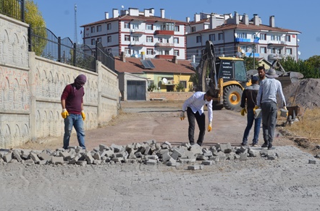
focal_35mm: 102
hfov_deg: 20.1
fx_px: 901
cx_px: 172
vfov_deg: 13.4
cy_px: 82
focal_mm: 55
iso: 100
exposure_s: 1/320
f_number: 9
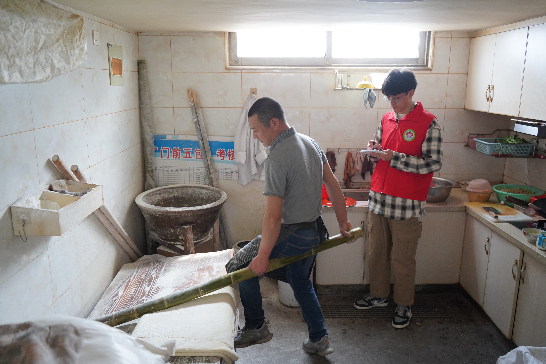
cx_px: 273
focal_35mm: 28
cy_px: 182
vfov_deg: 46.4
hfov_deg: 65.5
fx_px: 425
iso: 2500
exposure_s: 1/160
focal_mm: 28
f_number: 4
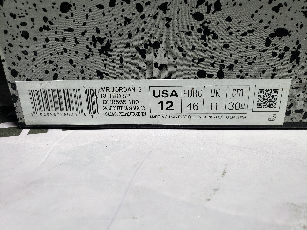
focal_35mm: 26
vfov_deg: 53.1
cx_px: 154
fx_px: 231
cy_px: 115
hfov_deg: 67.3
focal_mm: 4.3
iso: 50
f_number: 2.4
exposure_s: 1/121
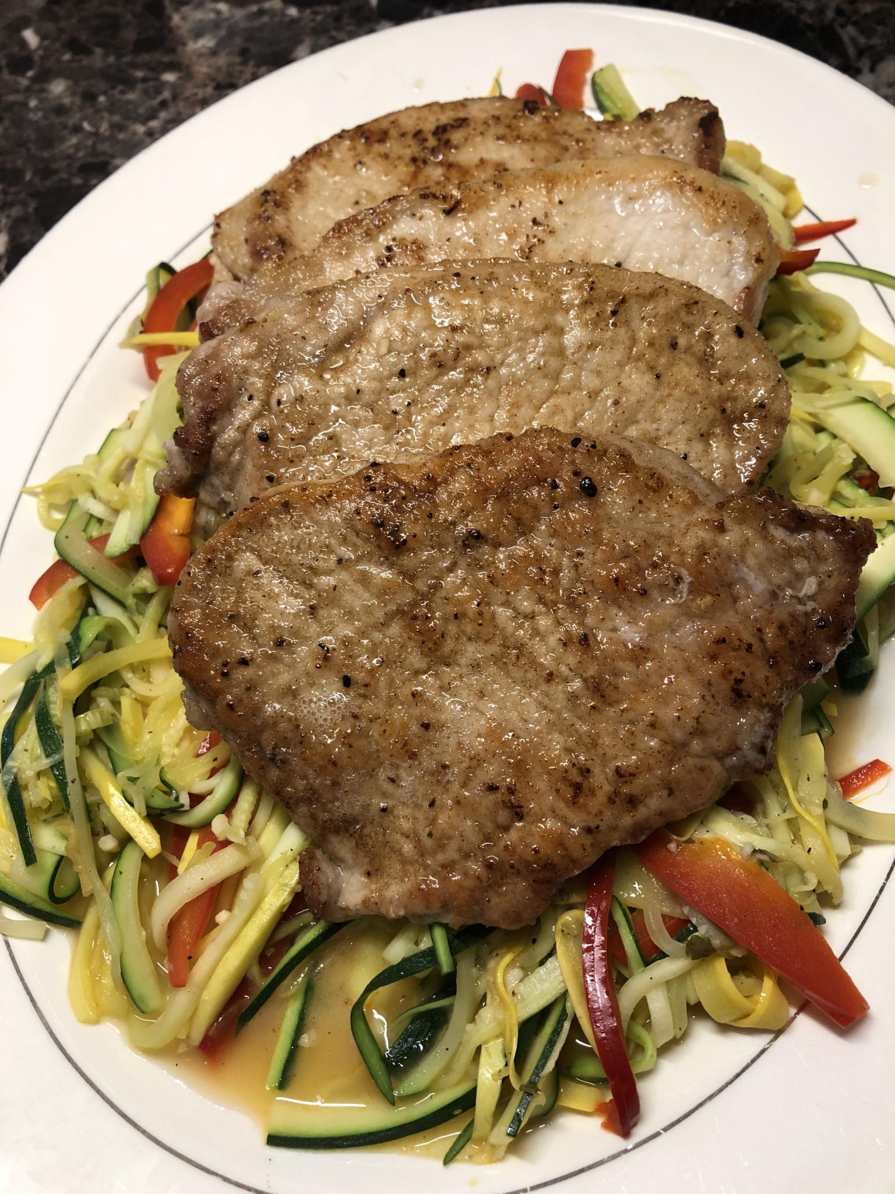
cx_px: 448
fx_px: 965
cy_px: 597
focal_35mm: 28
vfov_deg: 63.4
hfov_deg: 49.7
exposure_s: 1/30
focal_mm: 3.99
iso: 32
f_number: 1.8
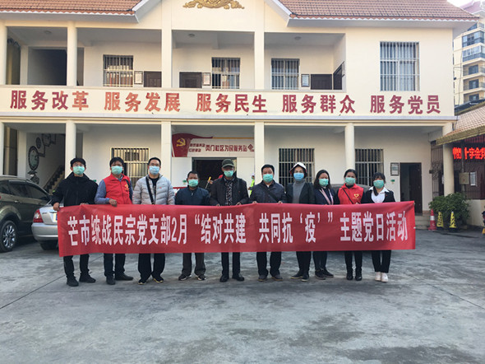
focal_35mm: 29
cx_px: 242
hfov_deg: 61.7
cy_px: 182
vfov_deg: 48.2
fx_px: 406
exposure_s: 1/247
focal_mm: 4.15
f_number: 2.2
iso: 25
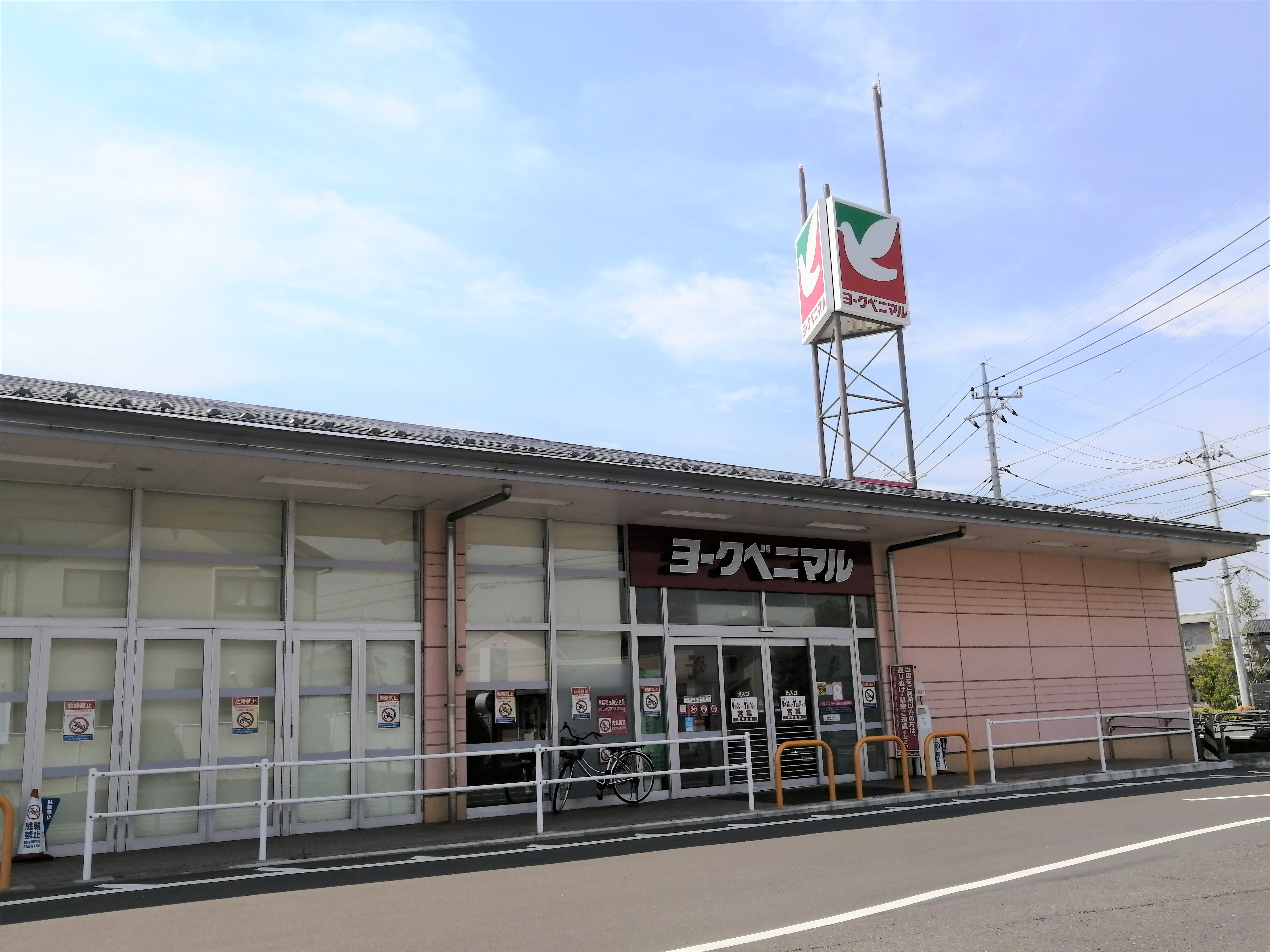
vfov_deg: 46.8
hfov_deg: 60.0
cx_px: 635
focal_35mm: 30
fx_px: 1101
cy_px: 476
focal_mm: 3.62
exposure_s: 1/1565
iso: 50
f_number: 1.8
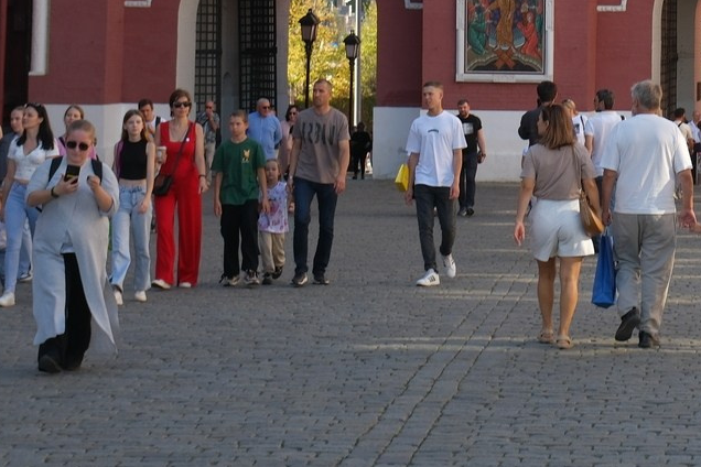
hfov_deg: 15.3
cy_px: -221
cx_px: 672
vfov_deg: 10.1
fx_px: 2570
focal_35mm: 132
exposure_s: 1/240
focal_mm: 27
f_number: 5.6
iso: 160
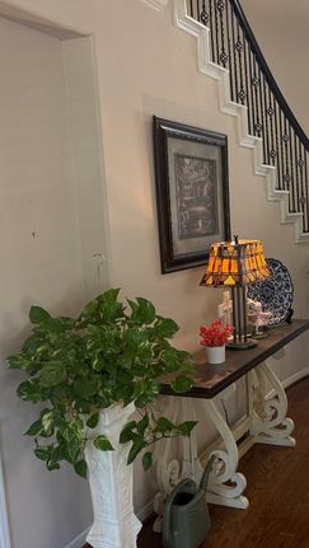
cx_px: 308
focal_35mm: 36
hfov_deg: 30.6
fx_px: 523
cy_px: 277
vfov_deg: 55.3
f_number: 1.78
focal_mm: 6.76
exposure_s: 1/120
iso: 250
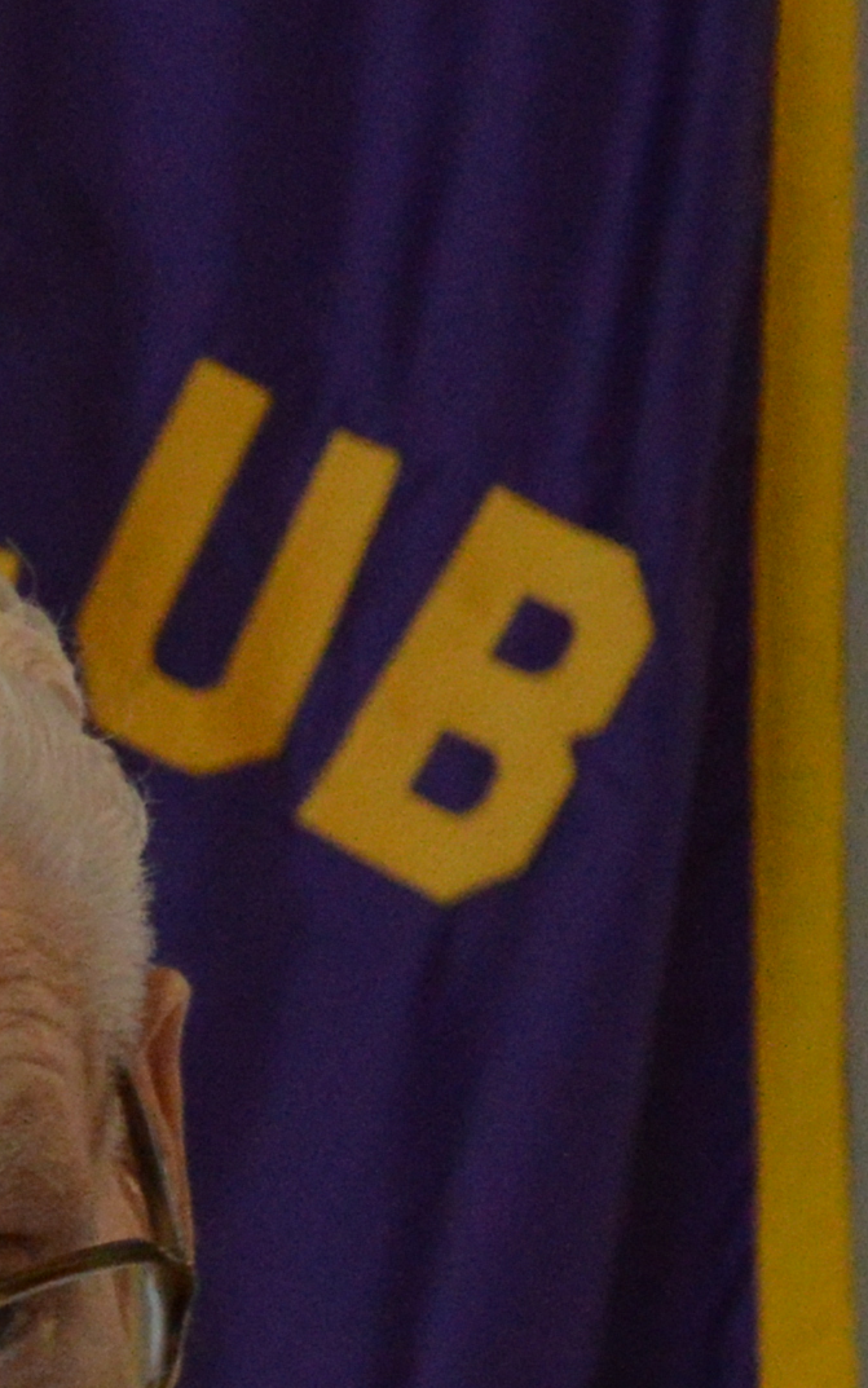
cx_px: -1310
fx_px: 17814
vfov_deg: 4.4
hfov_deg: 2.8
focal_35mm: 471
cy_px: 2416
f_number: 5.6
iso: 1600
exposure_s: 1/60
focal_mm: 55
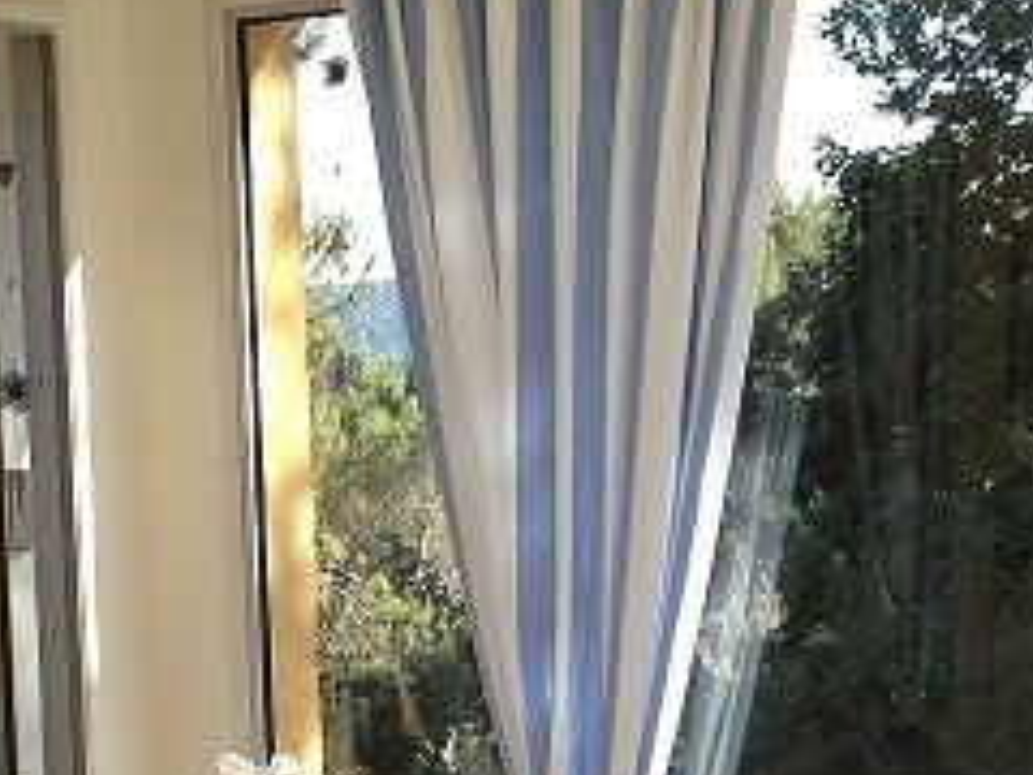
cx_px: 340
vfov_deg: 12.3
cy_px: 775
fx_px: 3551
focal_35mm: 119
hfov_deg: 16.5
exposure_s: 1/373
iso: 80
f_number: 2.4
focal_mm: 4.28
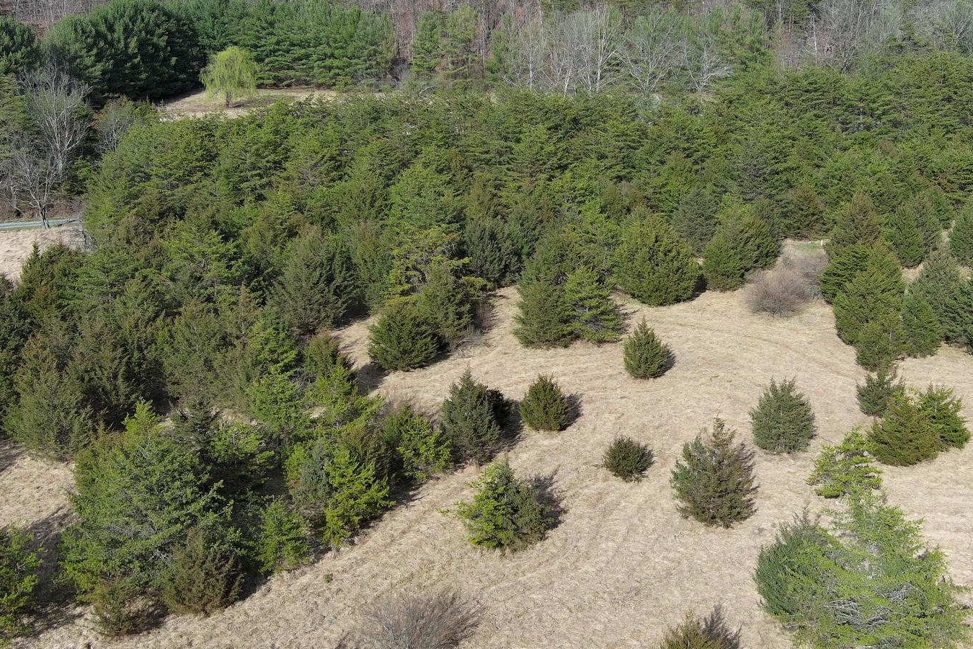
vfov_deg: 30.5
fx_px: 1189
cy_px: 279
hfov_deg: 44.1
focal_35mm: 44
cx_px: 608
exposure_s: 1/955
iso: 100
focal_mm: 10.57
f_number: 2.8
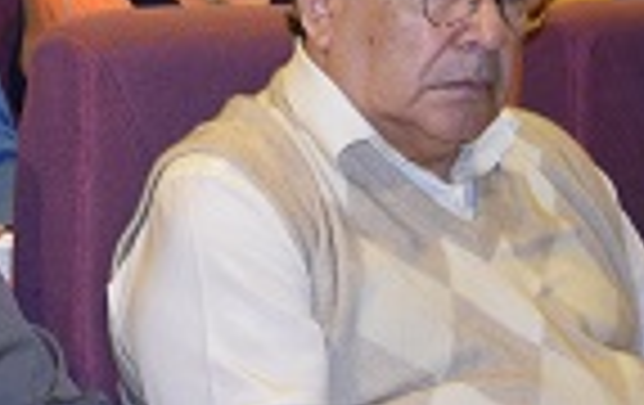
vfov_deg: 7.5
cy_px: -227
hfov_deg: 11.8
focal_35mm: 172
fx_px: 3025
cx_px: -241
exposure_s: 1/60
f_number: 4.8
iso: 1600
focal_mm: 38
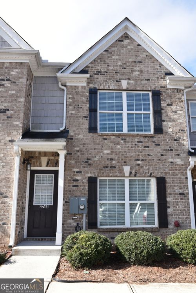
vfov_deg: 60.3
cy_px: 146
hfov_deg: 42.4
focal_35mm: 31
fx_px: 253
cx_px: 98
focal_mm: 31
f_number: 8
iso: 200
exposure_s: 1/250
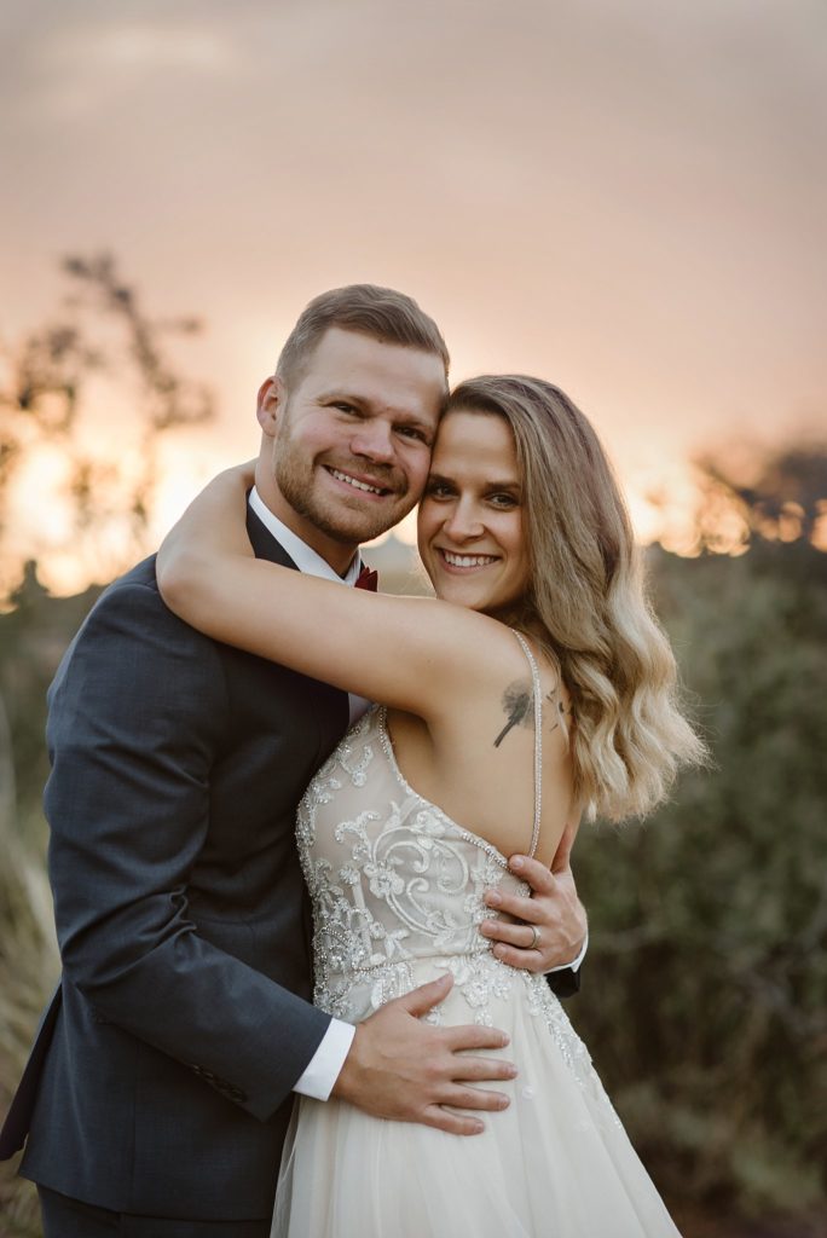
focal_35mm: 85
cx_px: 414
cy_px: 619
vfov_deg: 23.9
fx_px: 2925
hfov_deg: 16.1
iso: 250
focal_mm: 85
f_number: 2.2
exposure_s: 1/320
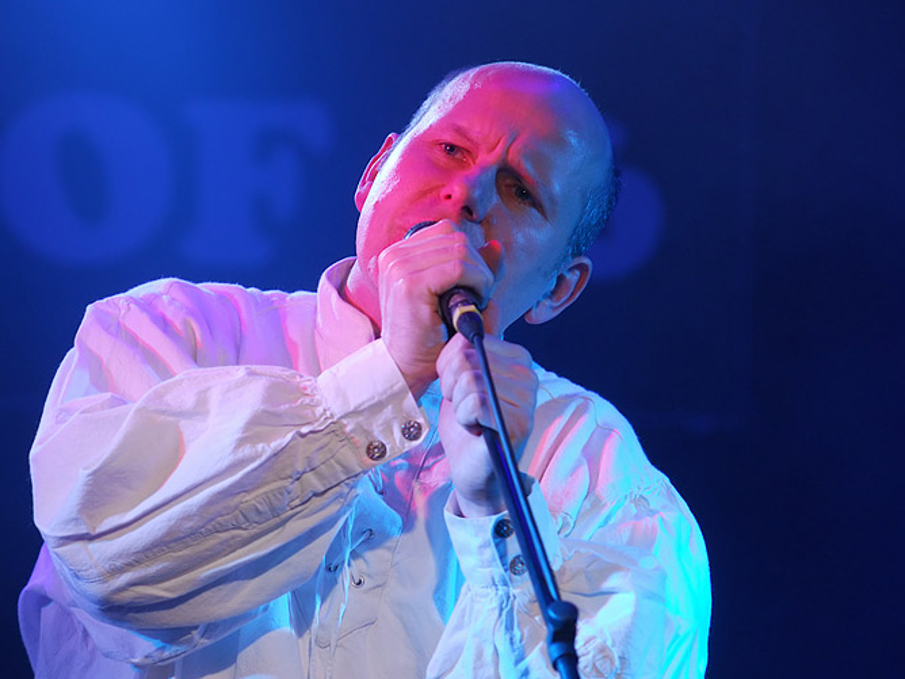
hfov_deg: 6.7
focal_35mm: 294
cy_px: 340
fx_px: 7686
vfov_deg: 5.1
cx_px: 415
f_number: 3.5
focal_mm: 180
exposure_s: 1/50
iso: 400
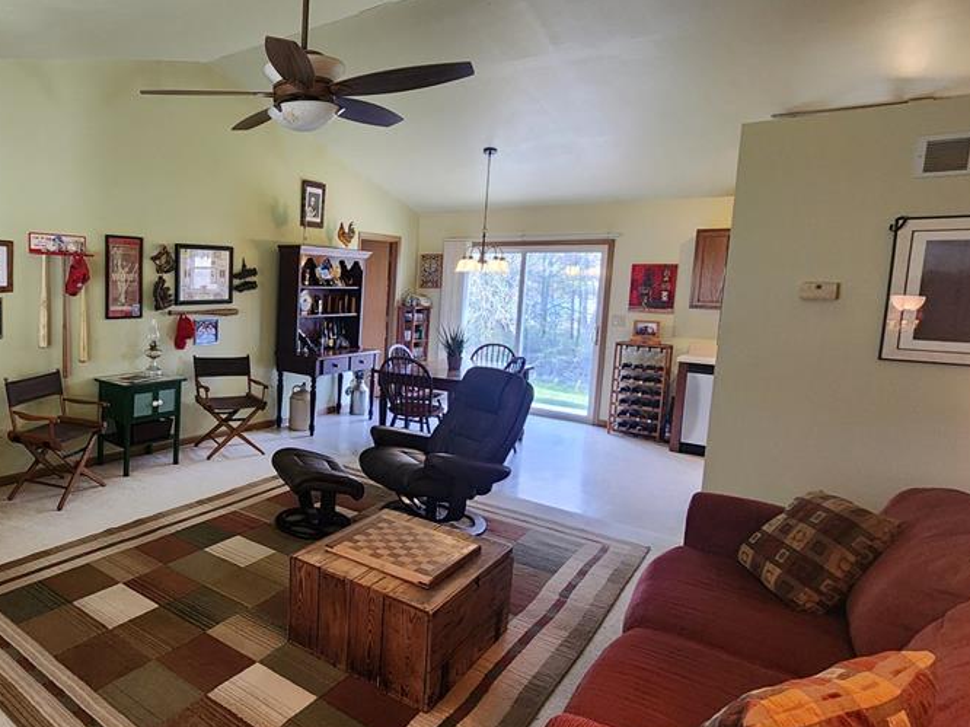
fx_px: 560
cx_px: 246
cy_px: 345
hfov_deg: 76.0
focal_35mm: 20
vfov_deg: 65.9
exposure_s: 1/60
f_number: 2.2
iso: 400
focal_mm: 2.2
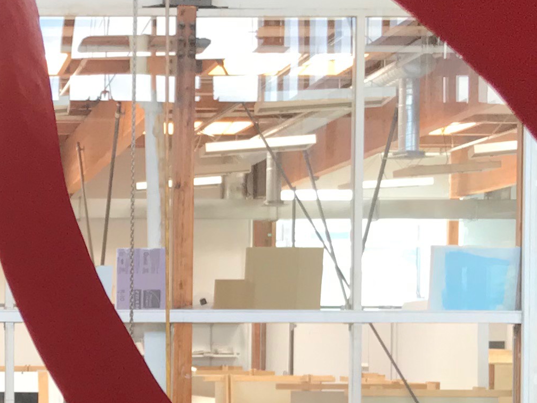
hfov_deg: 17.0
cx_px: -53
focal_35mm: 112
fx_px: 1737
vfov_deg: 13.1
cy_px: 381
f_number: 1.8
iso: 40
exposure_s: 1/120
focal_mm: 3.99
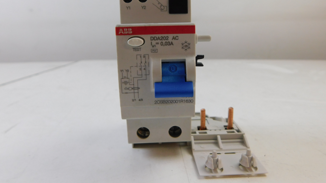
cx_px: 167
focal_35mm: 26
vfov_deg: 44.1
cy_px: 71
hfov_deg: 71.9
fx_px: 225
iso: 160
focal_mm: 4
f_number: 3
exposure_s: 1/30
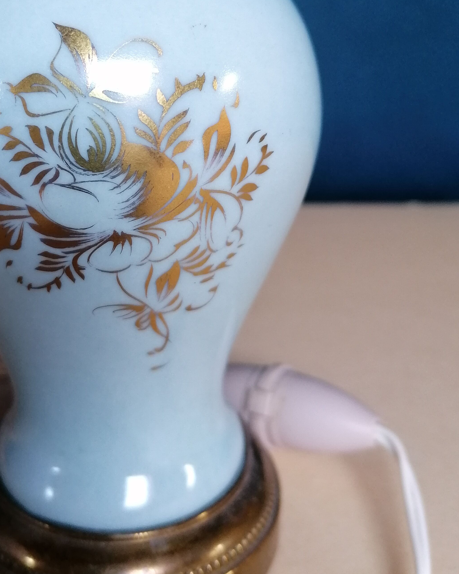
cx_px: 147
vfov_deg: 44.3
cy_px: 205
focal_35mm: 41
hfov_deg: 36.1
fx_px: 696
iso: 200
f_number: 1.8
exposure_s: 1/30
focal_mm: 4.75
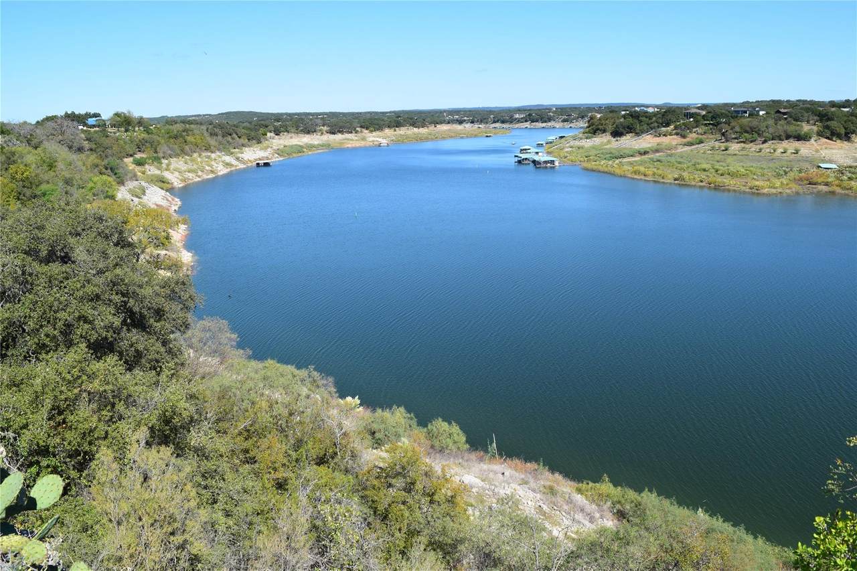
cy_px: 286
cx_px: 428
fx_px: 643
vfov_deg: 47.9
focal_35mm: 27
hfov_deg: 67.4
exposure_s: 1/500
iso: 400
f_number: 11
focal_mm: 18
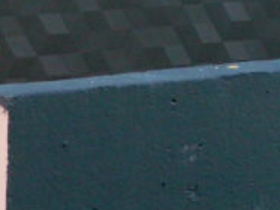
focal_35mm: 257
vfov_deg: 5.6
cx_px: 446
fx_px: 2077
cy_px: -243
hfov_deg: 7.5
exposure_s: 1/50
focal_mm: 8.4
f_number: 3.6
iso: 160
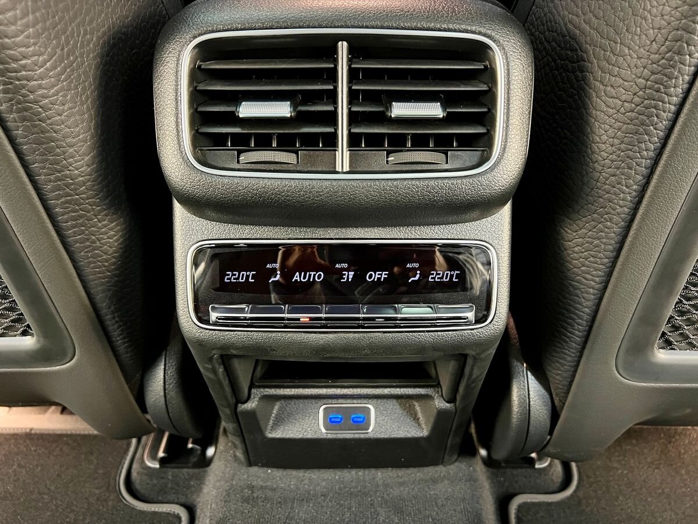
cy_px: 262
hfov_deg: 67.3
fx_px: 524
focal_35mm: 26
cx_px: 349
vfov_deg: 53.1
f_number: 1.5
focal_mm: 5.7
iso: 640
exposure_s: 1/40
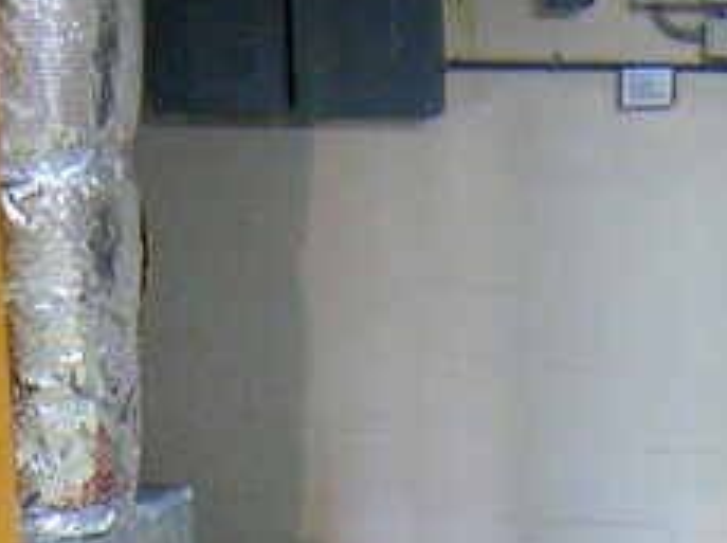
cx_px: 797
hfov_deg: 19.2
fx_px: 2055
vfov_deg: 14.7
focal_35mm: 98
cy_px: 581
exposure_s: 1/8
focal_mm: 5.2
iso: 200
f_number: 2.8
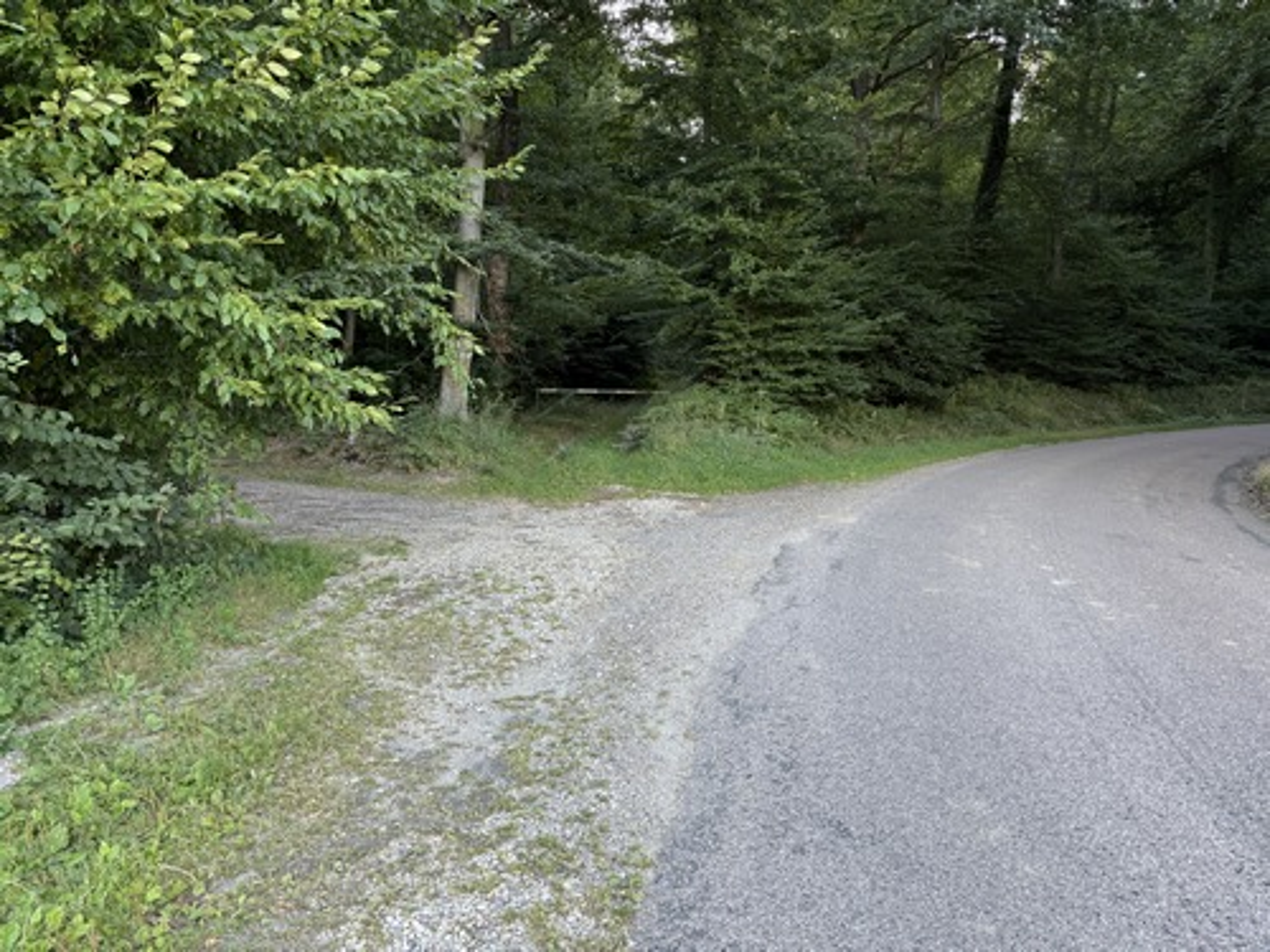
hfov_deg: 71.6
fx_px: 881
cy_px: 476
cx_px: 635
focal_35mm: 24
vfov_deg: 56.8
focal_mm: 6.76
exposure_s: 1/121
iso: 80
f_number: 1.78
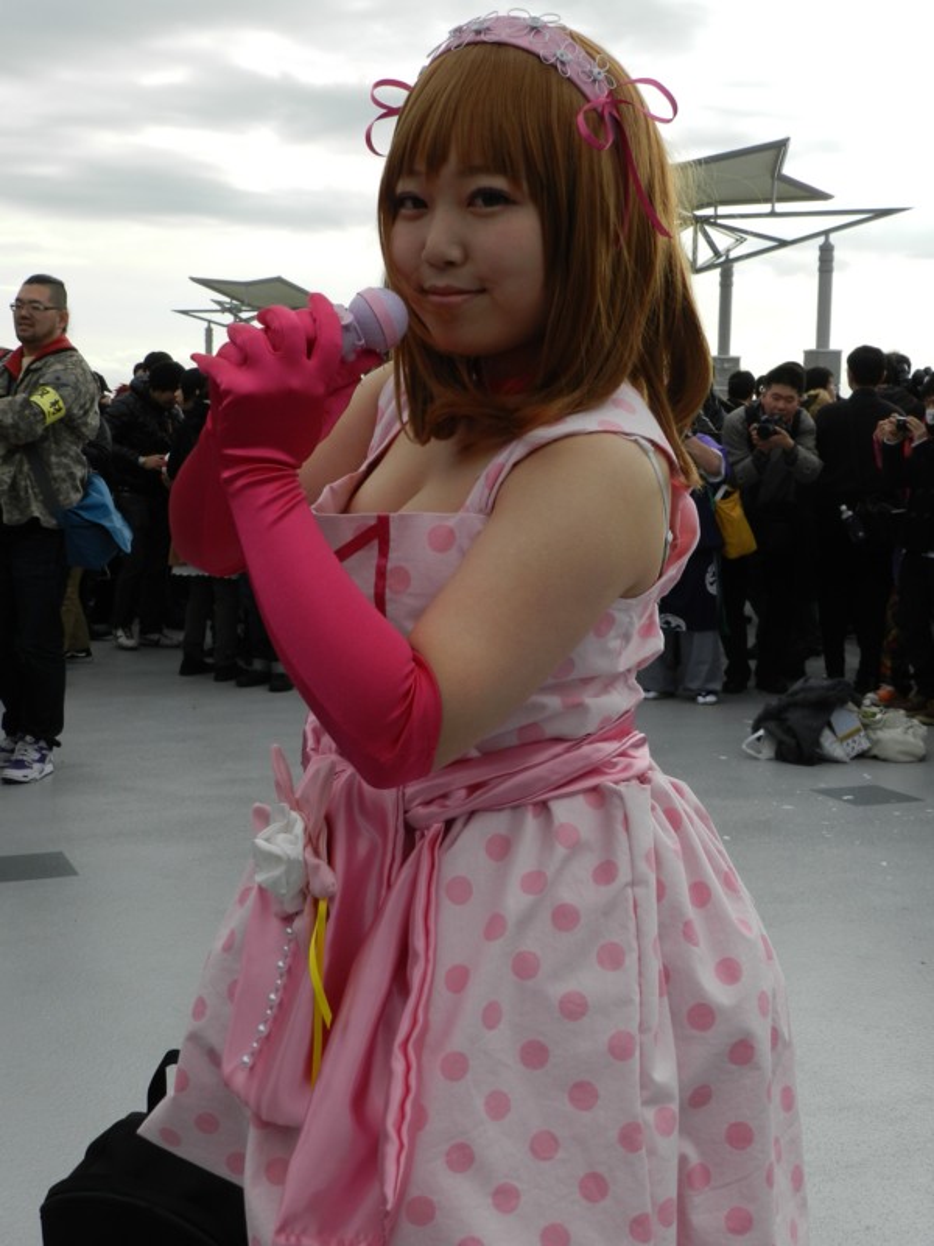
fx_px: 1655
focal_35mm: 46
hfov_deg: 31.5
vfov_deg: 41.2
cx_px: 467
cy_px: 623
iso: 160
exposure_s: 1/800
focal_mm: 8.1
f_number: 4.2
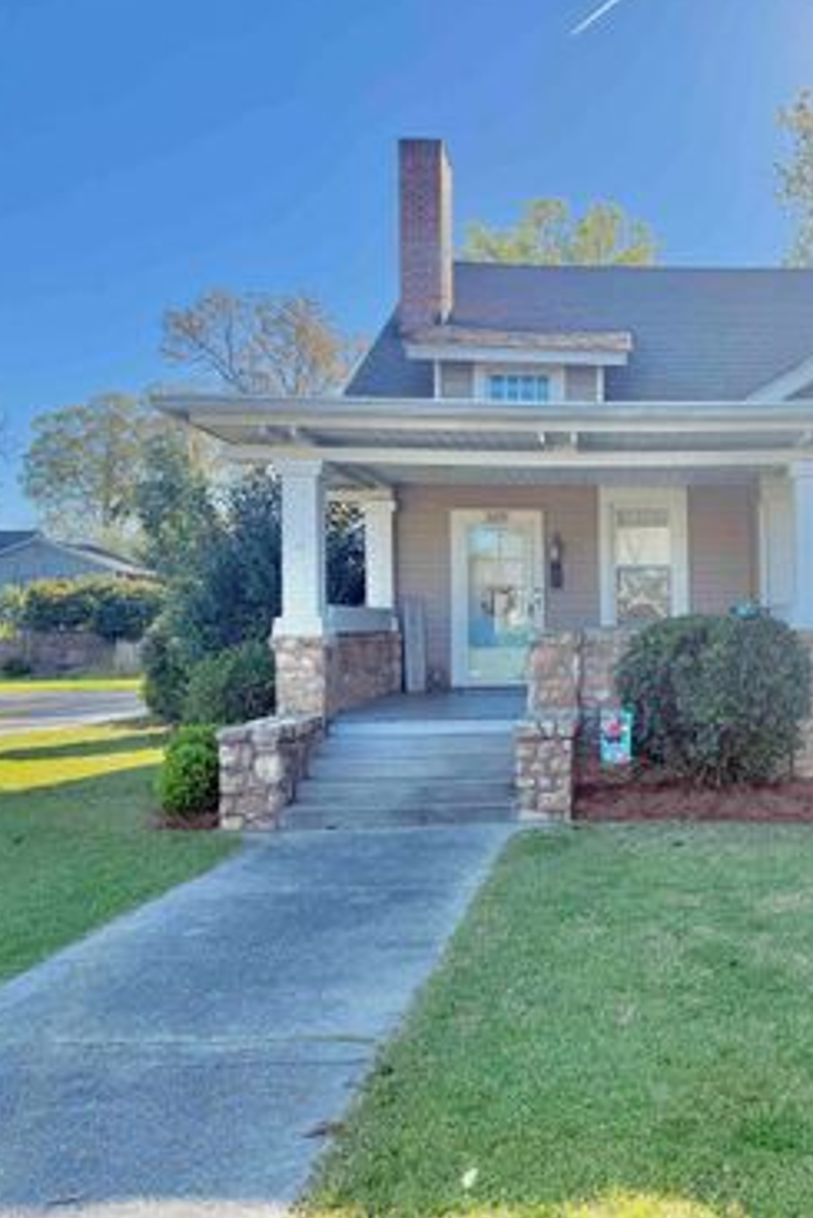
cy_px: 602
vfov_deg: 55.8
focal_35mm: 34
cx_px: 700
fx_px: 1151
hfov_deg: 36.9
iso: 100
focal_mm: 6.76
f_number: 1.78
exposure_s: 1/1901
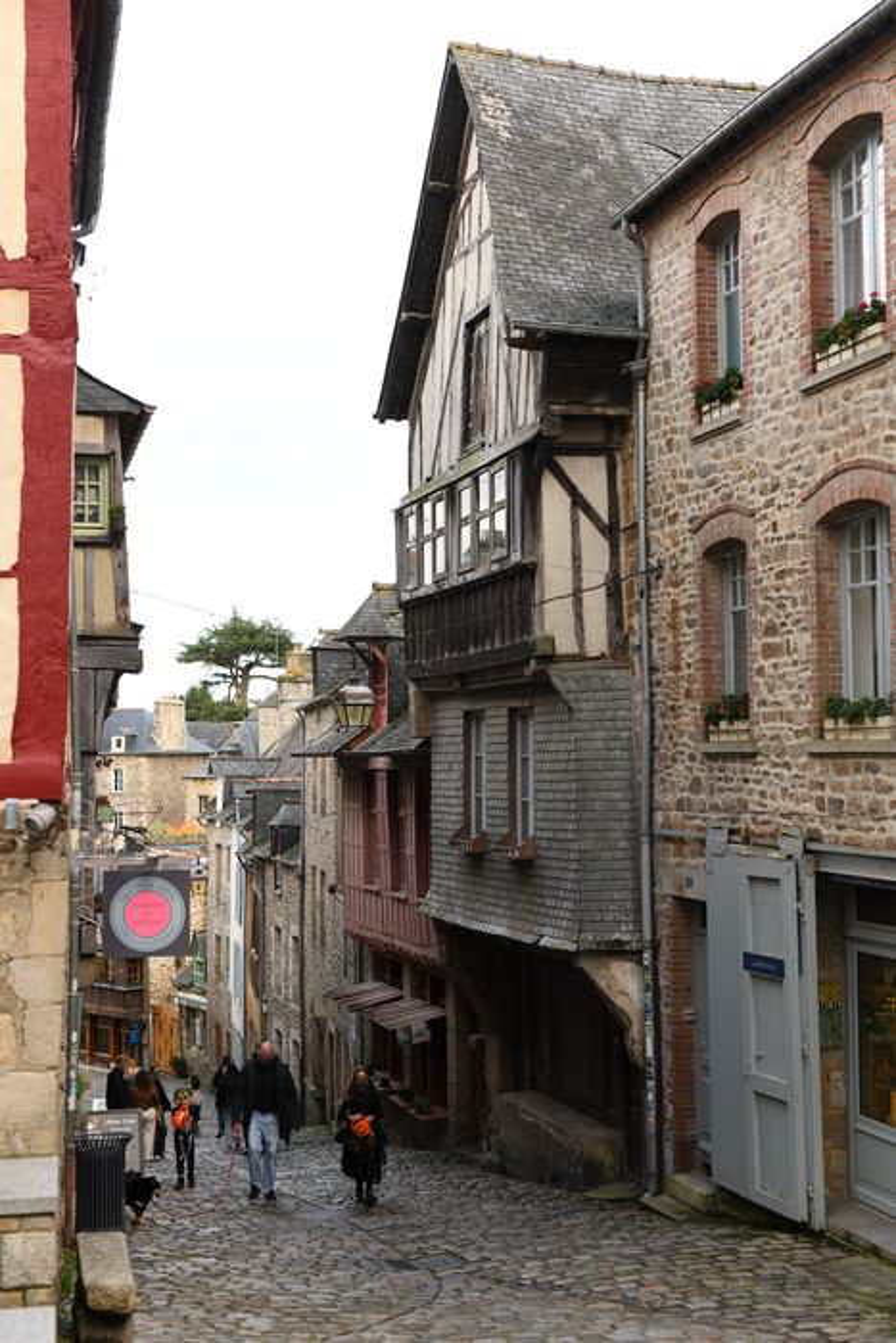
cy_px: 672
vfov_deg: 39.6
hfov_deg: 27.0
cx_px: 448
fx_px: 1866
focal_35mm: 50
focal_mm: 50
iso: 200
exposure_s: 1/250
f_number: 3.5
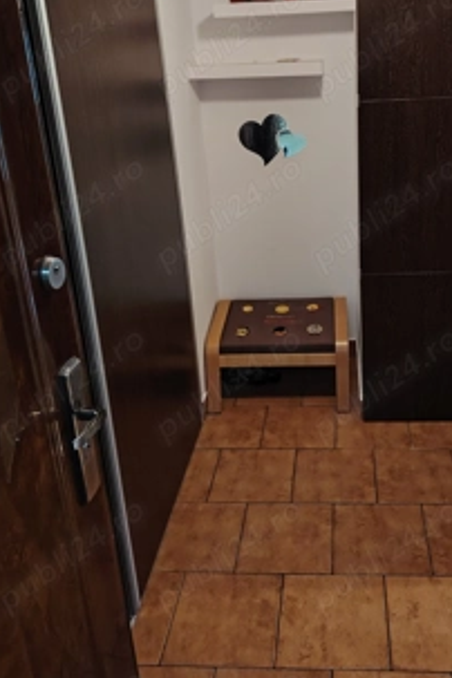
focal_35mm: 33
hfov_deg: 39.4
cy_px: 251
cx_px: 307
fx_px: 621
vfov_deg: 56.5
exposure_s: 1/20
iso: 1934
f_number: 1.75
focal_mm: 5.25
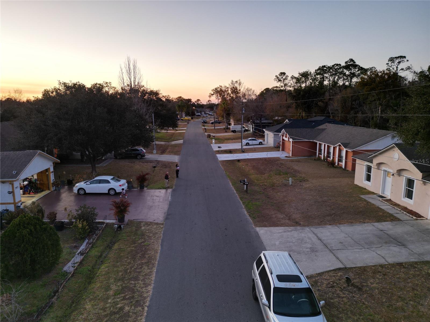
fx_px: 298
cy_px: 161
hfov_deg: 71.6
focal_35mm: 24
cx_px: 215
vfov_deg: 56.8
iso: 100
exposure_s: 1/30
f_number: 1.7
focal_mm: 6.72
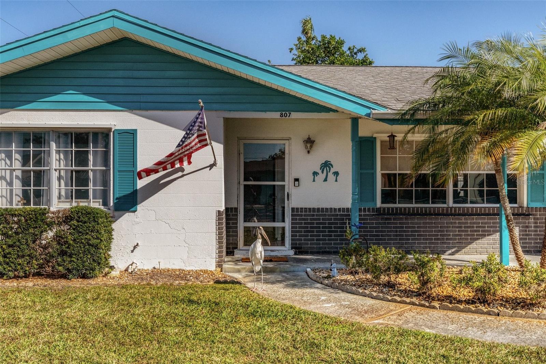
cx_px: 273
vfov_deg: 36.9
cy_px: 182
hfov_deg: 53.1
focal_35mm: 36
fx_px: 546
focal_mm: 24
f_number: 8
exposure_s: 1/5000
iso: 500
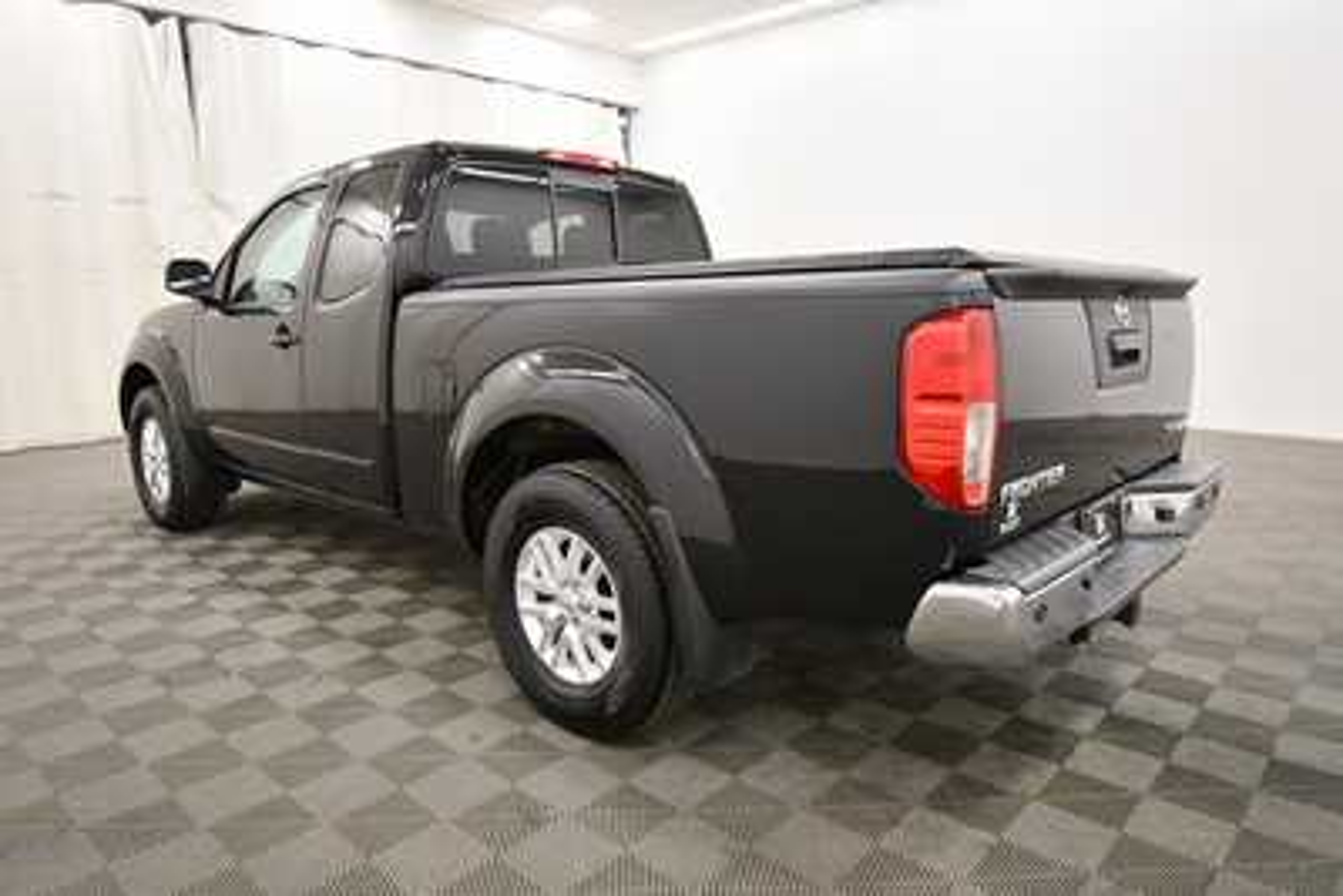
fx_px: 821
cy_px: 448
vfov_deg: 57.3
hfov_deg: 78.6
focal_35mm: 22
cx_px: 672
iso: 1250
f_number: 5.3
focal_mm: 15
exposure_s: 1/125
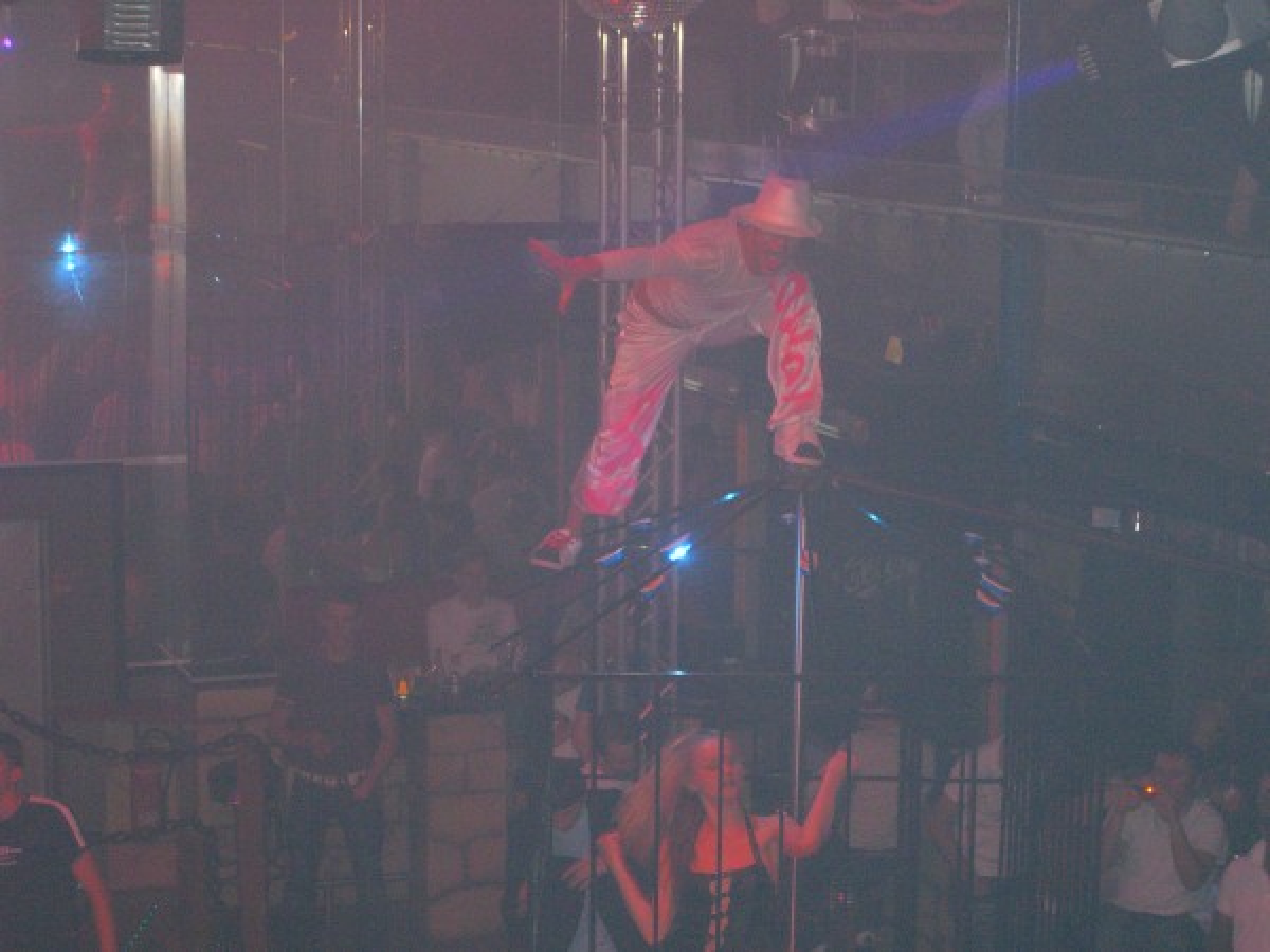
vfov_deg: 18.4
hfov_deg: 24.4
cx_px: 635
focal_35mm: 80
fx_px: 2935
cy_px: 476
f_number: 4.4
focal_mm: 16.6
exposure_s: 1/60
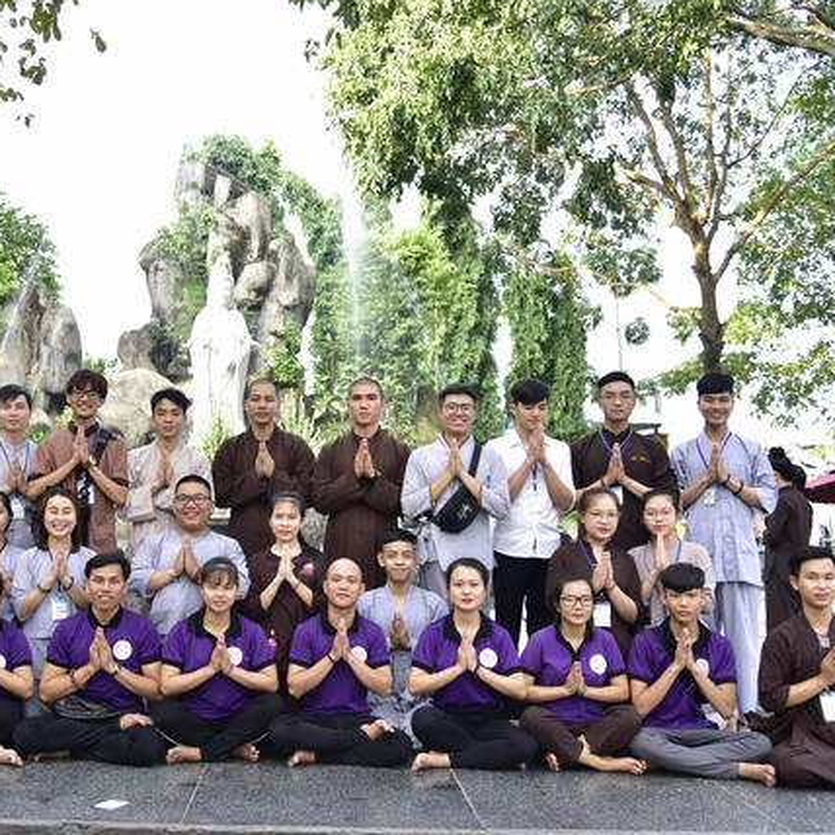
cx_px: 285
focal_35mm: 40
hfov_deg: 41.4
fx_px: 1092
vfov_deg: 41.9
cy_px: 418
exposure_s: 1/80
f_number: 4
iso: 400
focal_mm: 31
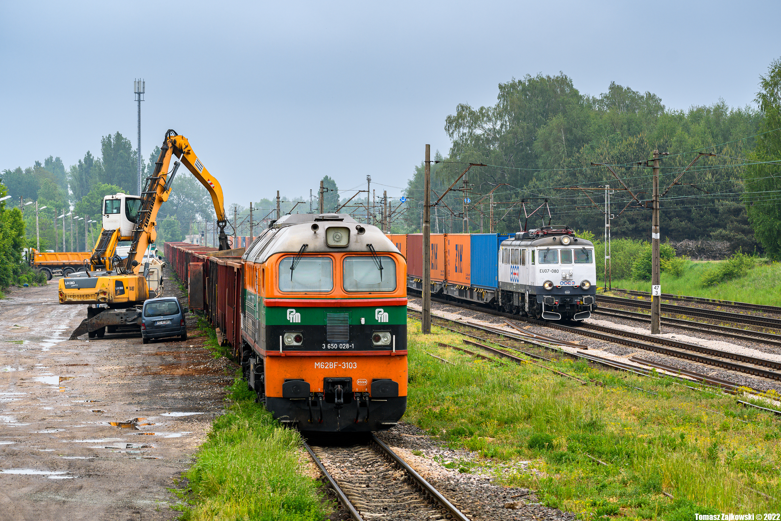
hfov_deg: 16.1
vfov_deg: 10.8
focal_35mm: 127
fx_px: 2755
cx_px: 390
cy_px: 260
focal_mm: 85
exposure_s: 1/400
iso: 200
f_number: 8
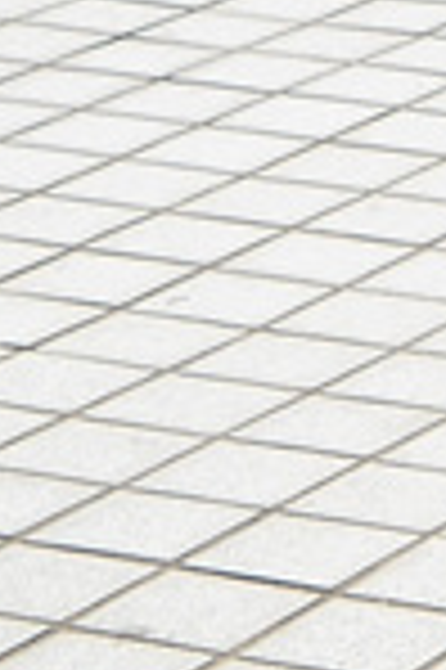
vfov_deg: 6.8
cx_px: 1261
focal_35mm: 296
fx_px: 5513
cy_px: -535
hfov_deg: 4.5
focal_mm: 9.5
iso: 80
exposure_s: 1/800
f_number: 3.9
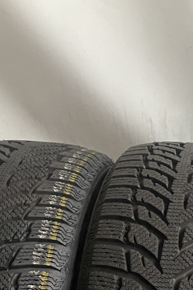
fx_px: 587
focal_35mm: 73
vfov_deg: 26.3
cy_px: 285
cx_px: 253
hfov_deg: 17.5
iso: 800
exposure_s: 1/30
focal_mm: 4.25
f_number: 1.8
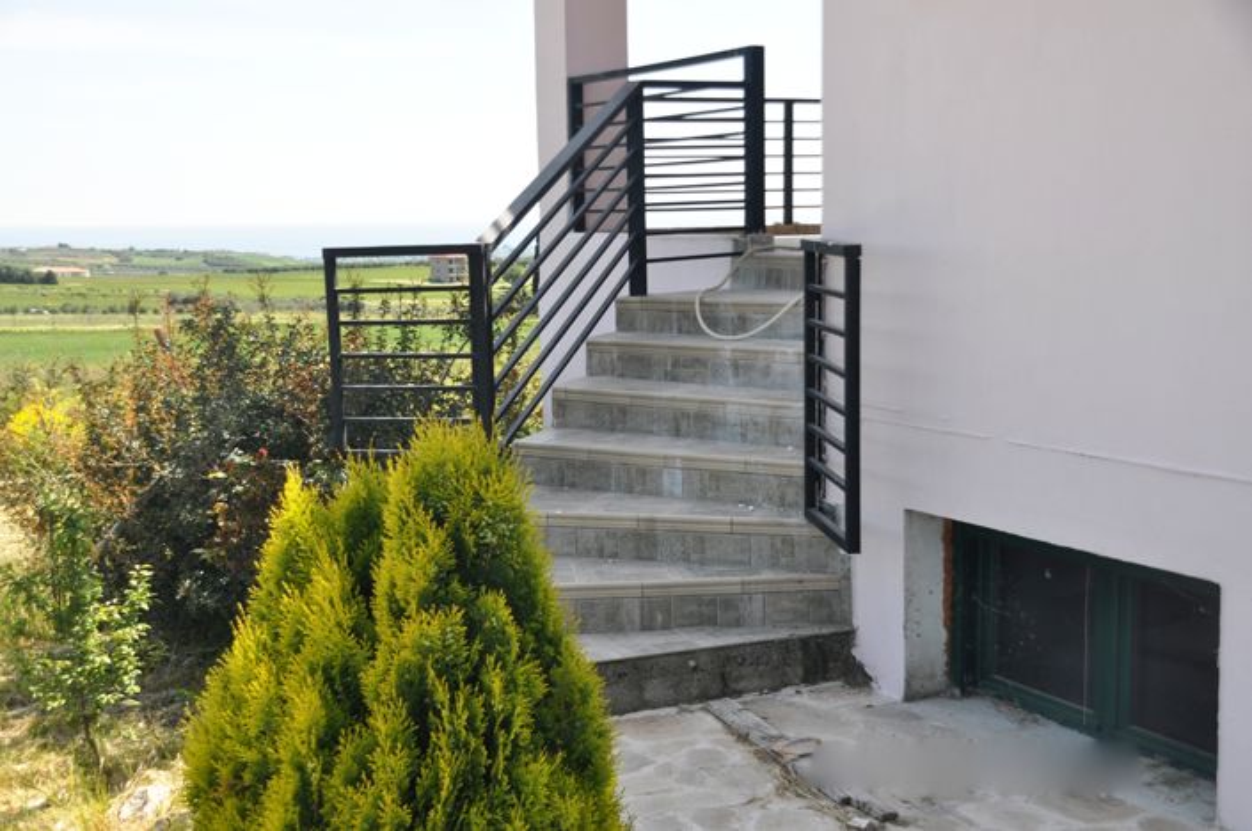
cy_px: 416
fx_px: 1667
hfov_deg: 41.2
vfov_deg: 28.0
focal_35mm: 48
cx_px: 626
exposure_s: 1/160
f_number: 6.3
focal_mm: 32
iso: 200
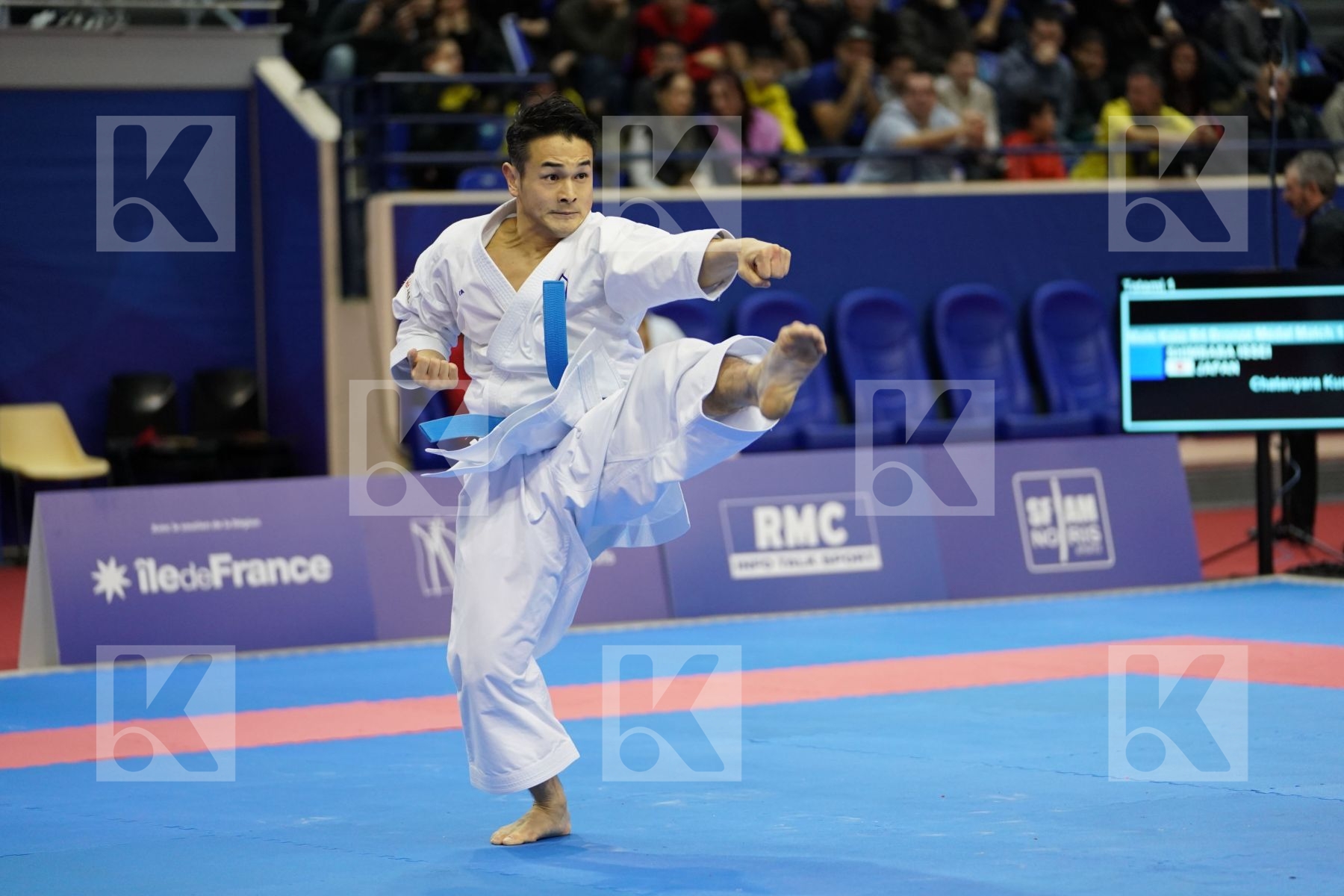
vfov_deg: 10.5
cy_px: 448
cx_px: 672
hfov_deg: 15.6
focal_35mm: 131
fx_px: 4890
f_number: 2.8
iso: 2000
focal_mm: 131
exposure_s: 1/500
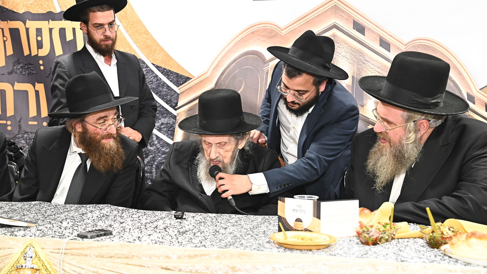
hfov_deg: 40.6
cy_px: 133
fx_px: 659
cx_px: 241
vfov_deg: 23.5
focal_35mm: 51
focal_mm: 48
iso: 2500
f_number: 5.6
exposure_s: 1/200
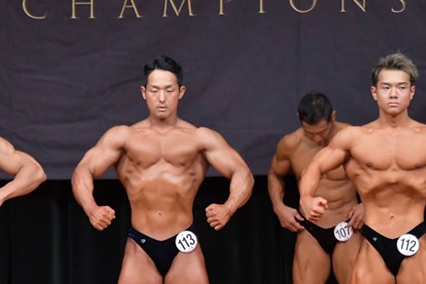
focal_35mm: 451
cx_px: 198
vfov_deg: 3.0
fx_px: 5335
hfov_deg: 4.6
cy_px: 228
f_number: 5.6
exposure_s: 1/400
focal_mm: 180
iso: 5000
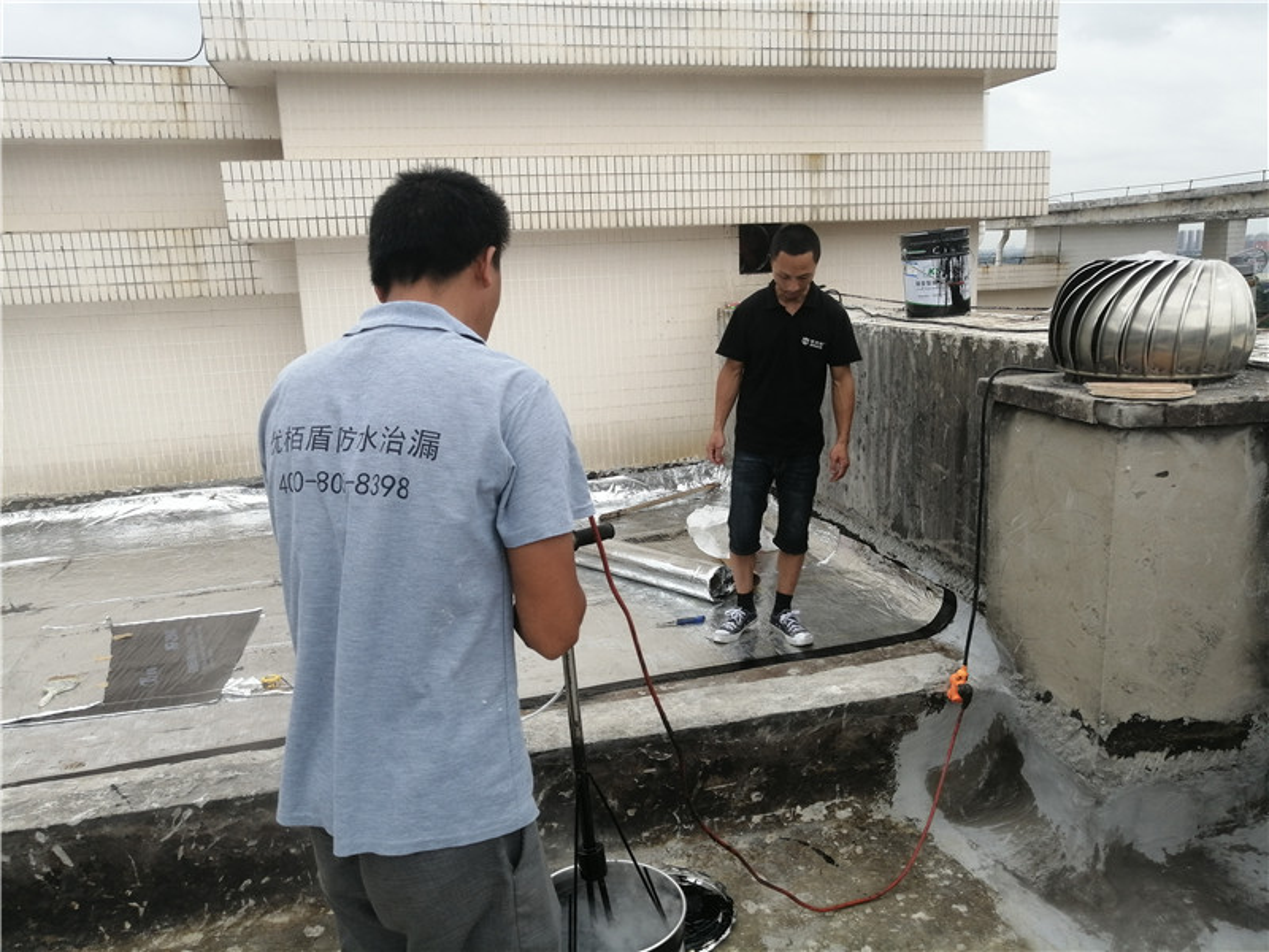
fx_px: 990
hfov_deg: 65.3
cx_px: 634
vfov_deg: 51.4
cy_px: 476
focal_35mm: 27
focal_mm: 3.88
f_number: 1.8
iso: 50
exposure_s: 1/418
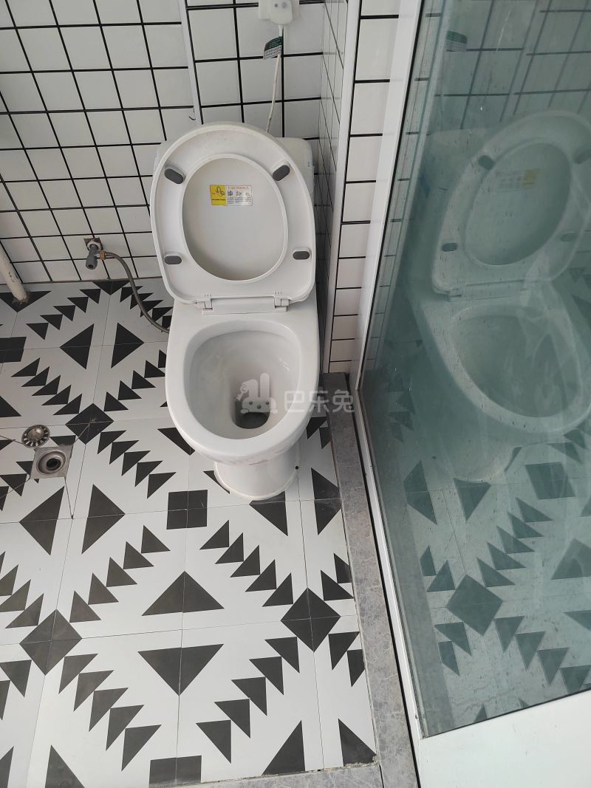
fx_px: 524
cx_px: 296
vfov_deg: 73.9
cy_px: 394
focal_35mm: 23
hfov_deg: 58.9
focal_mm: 5.52
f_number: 1.9
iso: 547
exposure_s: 1/826
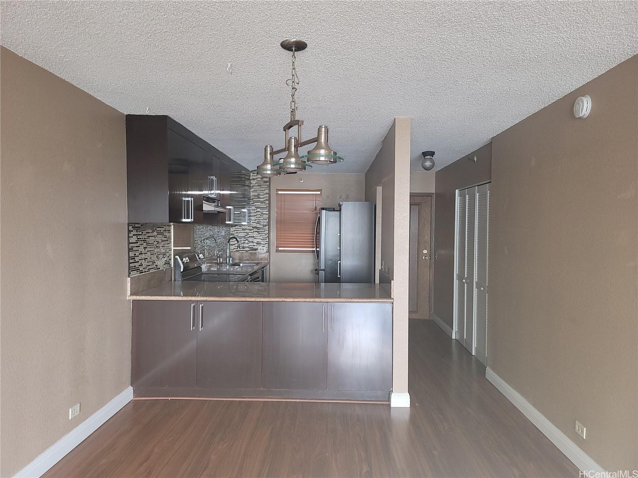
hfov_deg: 69.4
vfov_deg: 54.9
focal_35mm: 25
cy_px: 239
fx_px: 461
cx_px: 319
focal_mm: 7
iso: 160
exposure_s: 1/17
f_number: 1.8
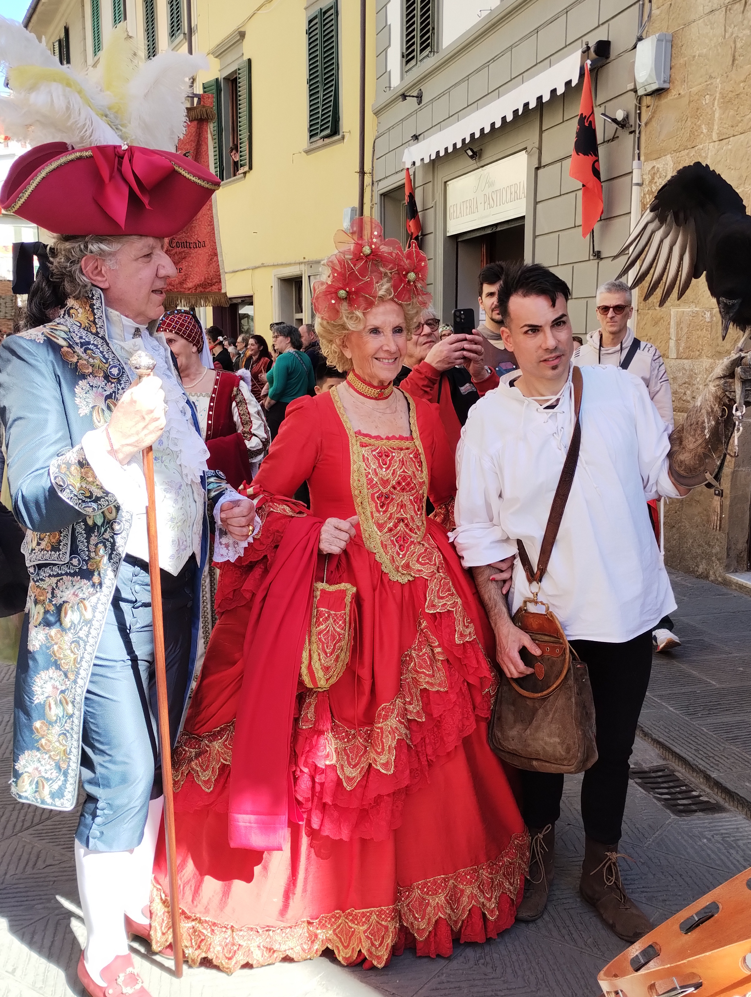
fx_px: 1010
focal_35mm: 35
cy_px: 529
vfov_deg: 52.5
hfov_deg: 40.7
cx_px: 423
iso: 100
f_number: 1.8
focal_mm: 4.27
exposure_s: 1/170
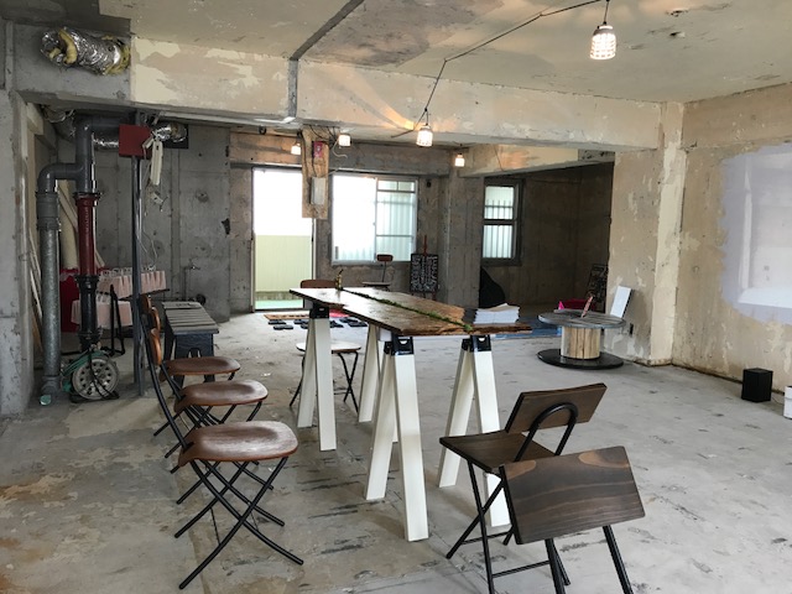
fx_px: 641
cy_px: 297
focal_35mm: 28
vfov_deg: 49.7
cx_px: 396
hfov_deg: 63.4
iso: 25
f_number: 1.8
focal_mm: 3.99
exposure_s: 1/40
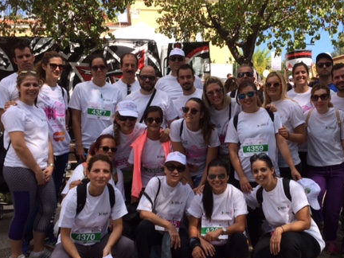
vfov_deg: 33.6
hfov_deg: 43.6
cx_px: 205
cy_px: 136
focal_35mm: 43
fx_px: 427
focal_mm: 4.15
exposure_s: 1/1325
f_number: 2.2
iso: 32
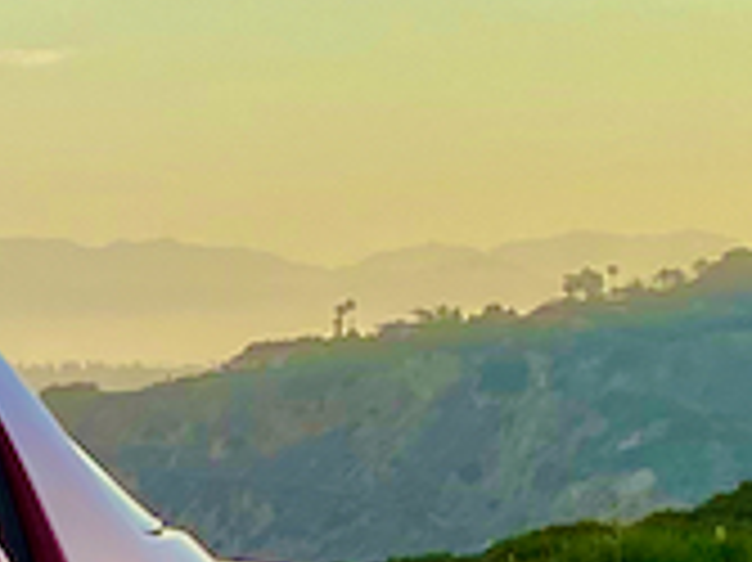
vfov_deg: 7.4
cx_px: -1301
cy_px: 593
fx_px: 4320
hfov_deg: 8.7
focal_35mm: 199
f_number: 1.8
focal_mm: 4.25
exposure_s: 1/1838
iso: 32
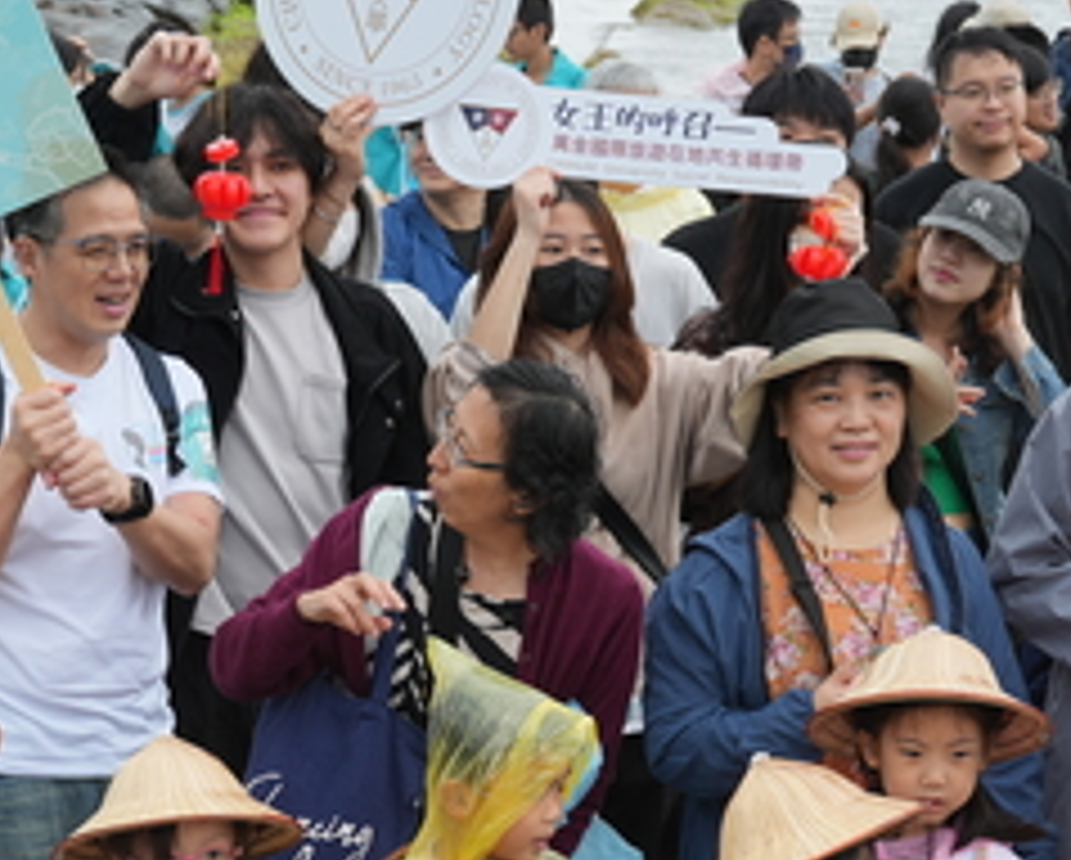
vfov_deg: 16.8
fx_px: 2888
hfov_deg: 21.0
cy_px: 732
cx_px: 490
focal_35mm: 91
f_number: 4.5
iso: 125
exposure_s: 1/160
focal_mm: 33
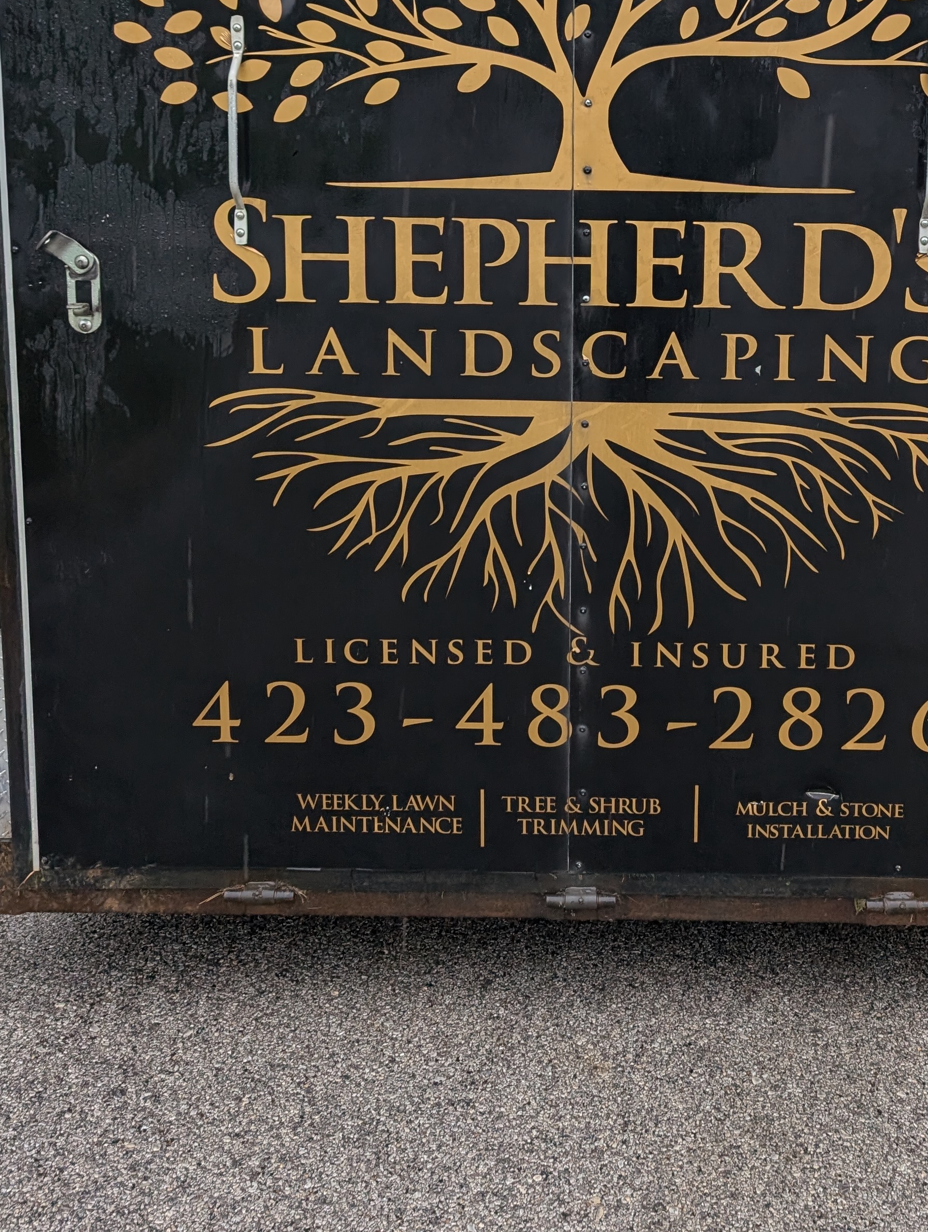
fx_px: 1462
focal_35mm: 41
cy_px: 289
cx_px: 636
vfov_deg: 44.0
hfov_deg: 34.8
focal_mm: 6.9
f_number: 1.68
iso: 36
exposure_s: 1/232
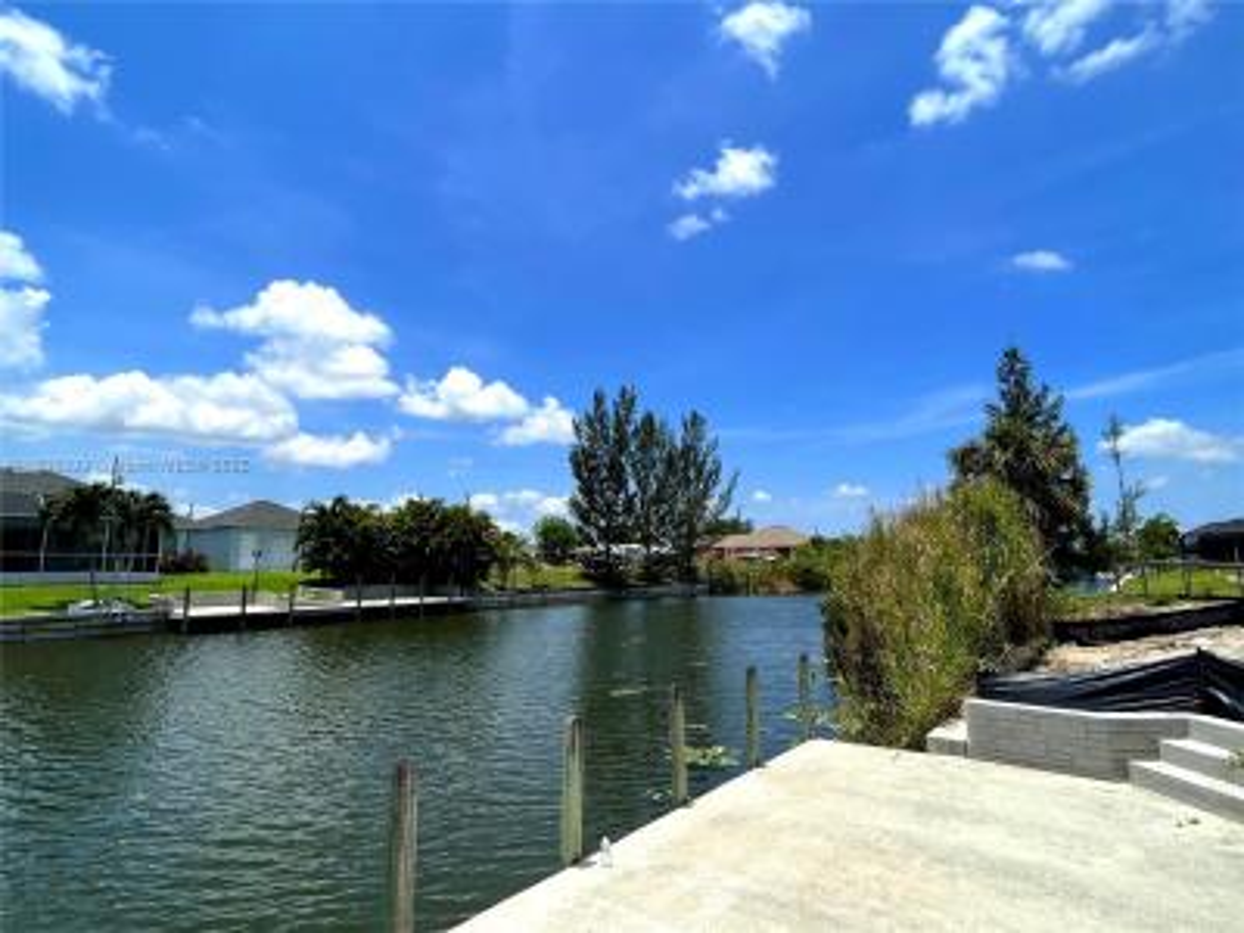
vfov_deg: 71.6
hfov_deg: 87.8
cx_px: 622
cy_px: 466
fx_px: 647
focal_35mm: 18
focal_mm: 1.54
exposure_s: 1/1575
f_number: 2.4
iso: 32
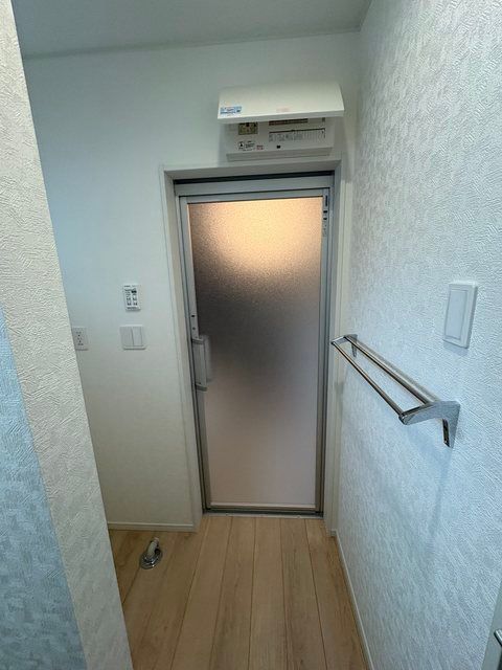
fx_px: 271
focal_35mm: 14
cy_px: 335
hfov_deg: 85.7
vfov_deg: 102.1
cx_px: 251
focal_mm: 2.22
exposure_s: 1/100
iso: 200
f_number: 2.2
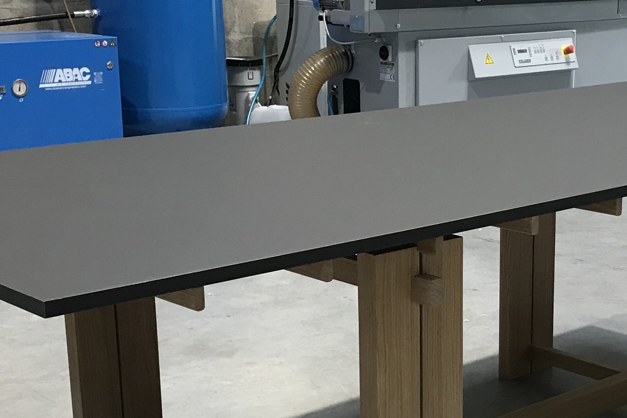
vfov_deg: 18.6
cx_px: 479
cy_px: 305
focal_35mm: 73
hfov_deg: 27.3
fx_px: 1271
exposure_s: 1/33
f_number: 1.8
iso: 32
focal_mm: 3.99
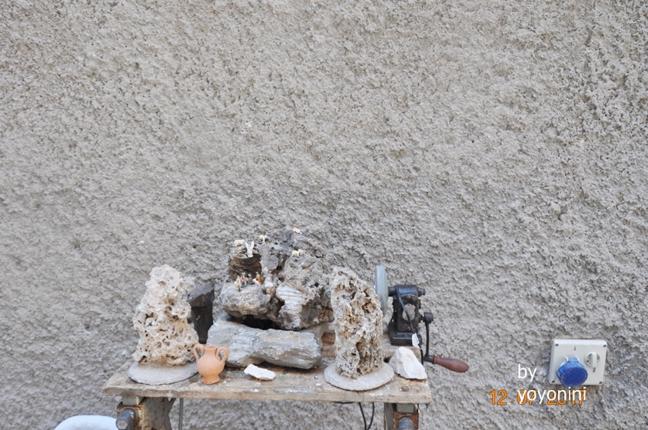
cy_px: 215
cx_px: 324
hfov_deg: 67.4
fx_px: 485
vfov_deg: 47.8
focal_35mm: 27
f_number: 6.3
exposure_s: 1/160
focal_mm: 18
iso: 200
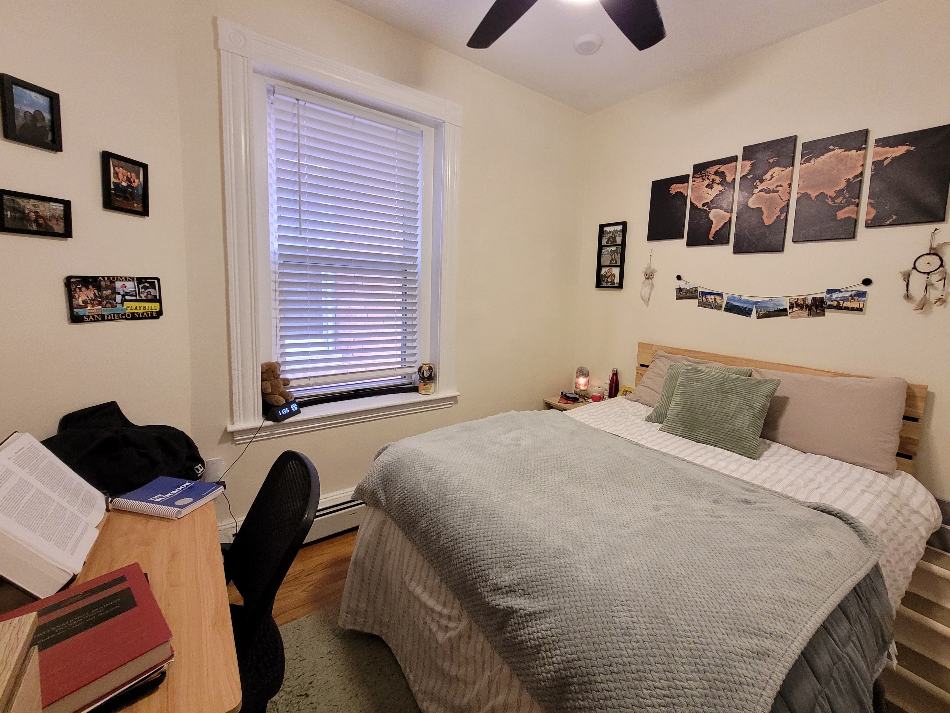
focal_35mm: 14
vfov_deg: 85.6
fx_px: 384
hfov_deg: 102.1
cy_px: 338
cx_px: 483
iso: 400
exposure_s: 1/29
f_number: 2.2
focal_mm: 1.74
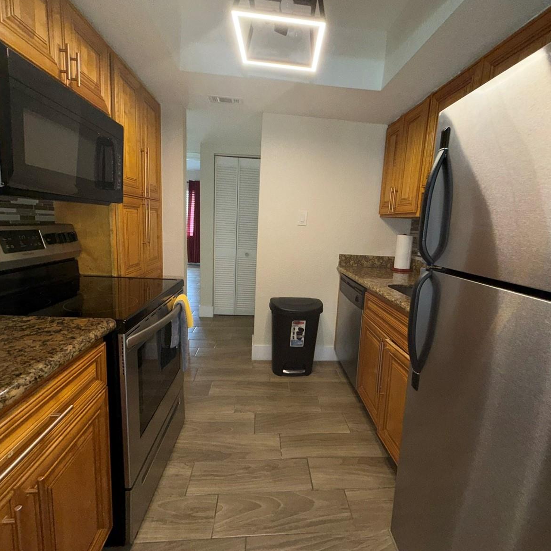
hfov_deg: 83.9
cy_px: 273
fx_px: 306
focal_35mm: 17
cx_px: 294
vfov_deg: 84.0
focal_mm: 2.22
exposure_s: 1/60
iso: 80
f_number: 2.2
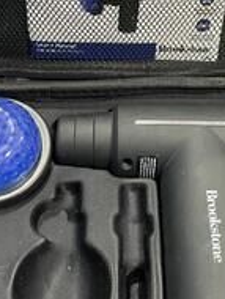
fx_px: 450
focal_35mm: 52
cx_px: 116
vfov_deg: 36.3
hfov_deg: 28.1
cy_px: 96
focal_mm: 4.2
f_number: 1.6
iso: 640
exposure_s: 1/30
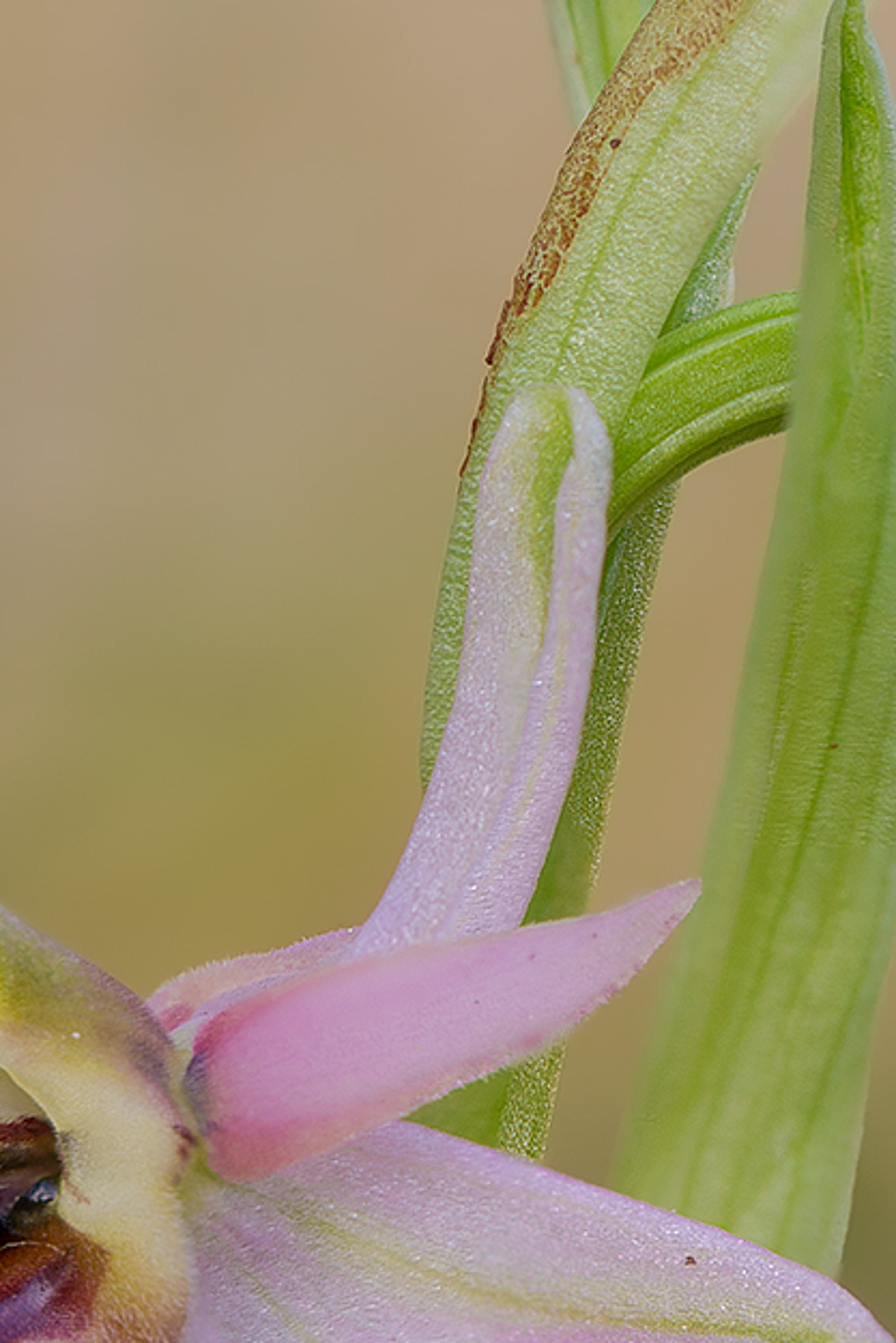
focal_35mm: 504
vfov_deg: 4.1
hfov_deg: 2.7
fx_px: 18789
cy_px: 477
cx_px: 463
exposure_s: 1/15
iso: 100
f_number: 11
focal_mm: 105
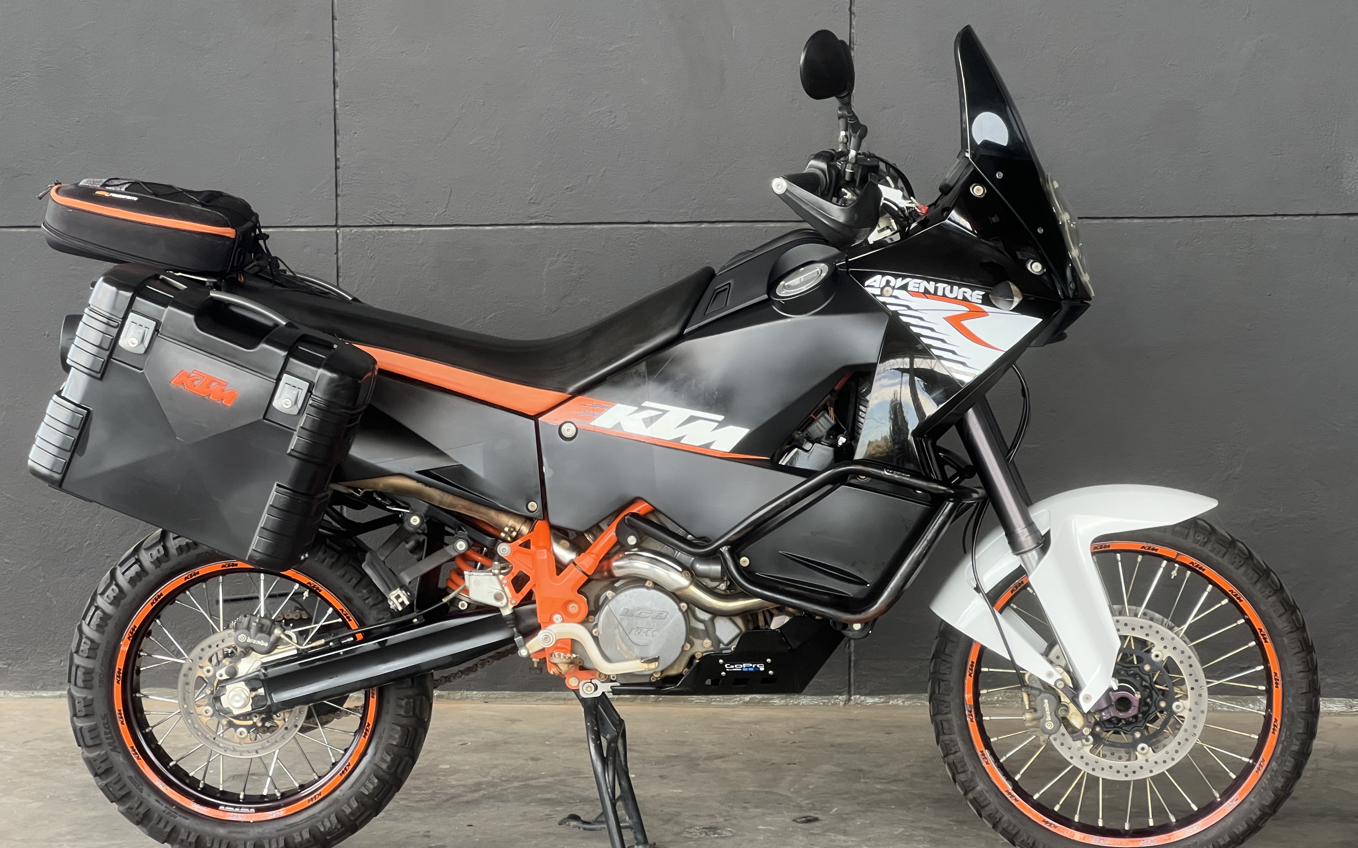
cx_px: 679
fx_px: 3035
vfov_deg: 15.9
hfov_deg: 25.2
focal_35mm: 82
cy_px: 445
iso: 100
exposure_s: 1/99
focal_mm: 9
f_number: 2.8
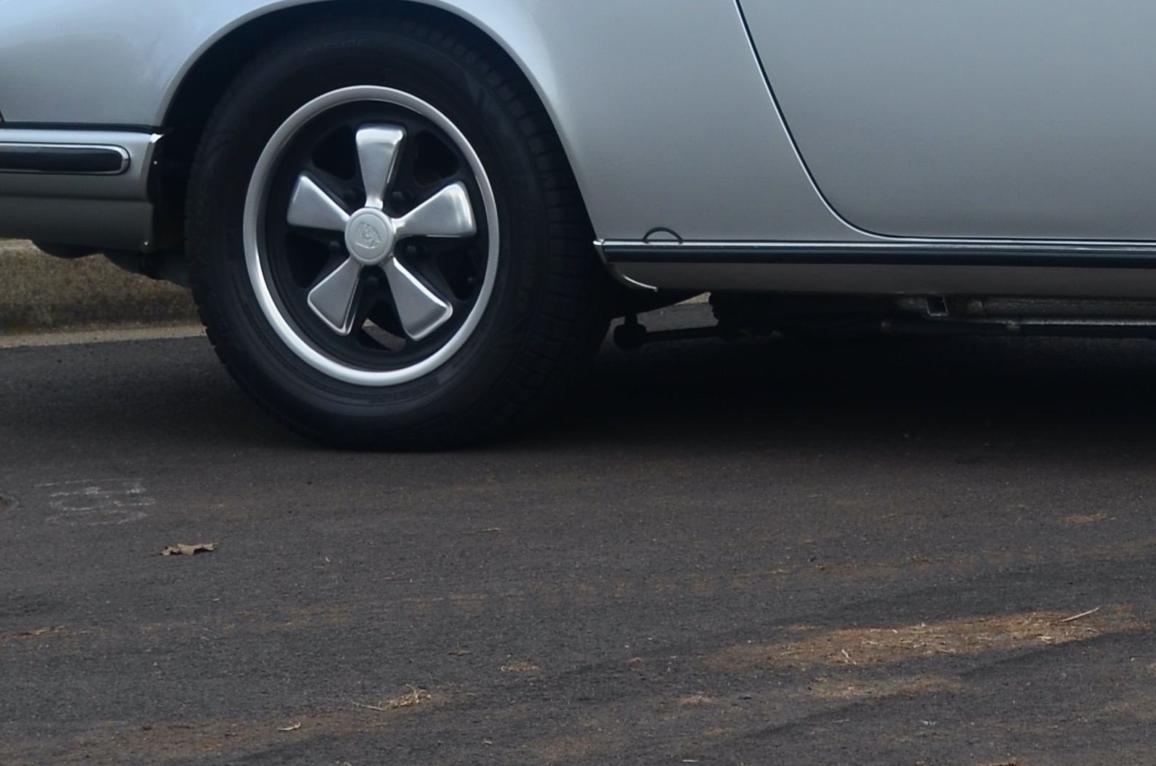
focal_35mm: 131
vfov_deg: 10.3
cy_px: -77
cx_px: 1375
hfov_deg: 15.1
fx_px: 4198
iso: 100
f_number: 6.3
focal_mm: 32
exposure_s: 1/160
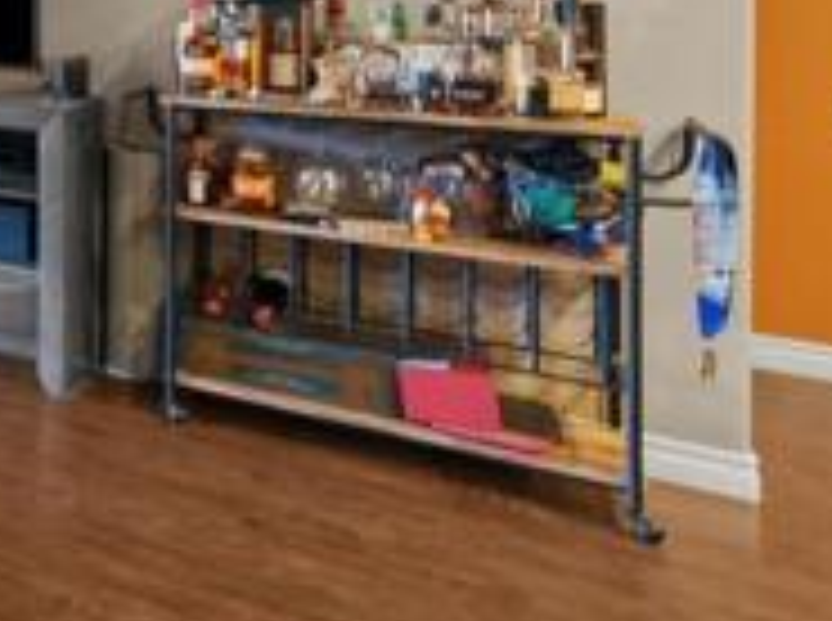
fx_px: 960
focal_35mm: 40
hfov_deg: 26.6
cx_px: -504
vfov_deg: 32.9
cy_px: -2
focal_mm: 12
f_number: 6.3
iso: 250
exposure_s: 2.5
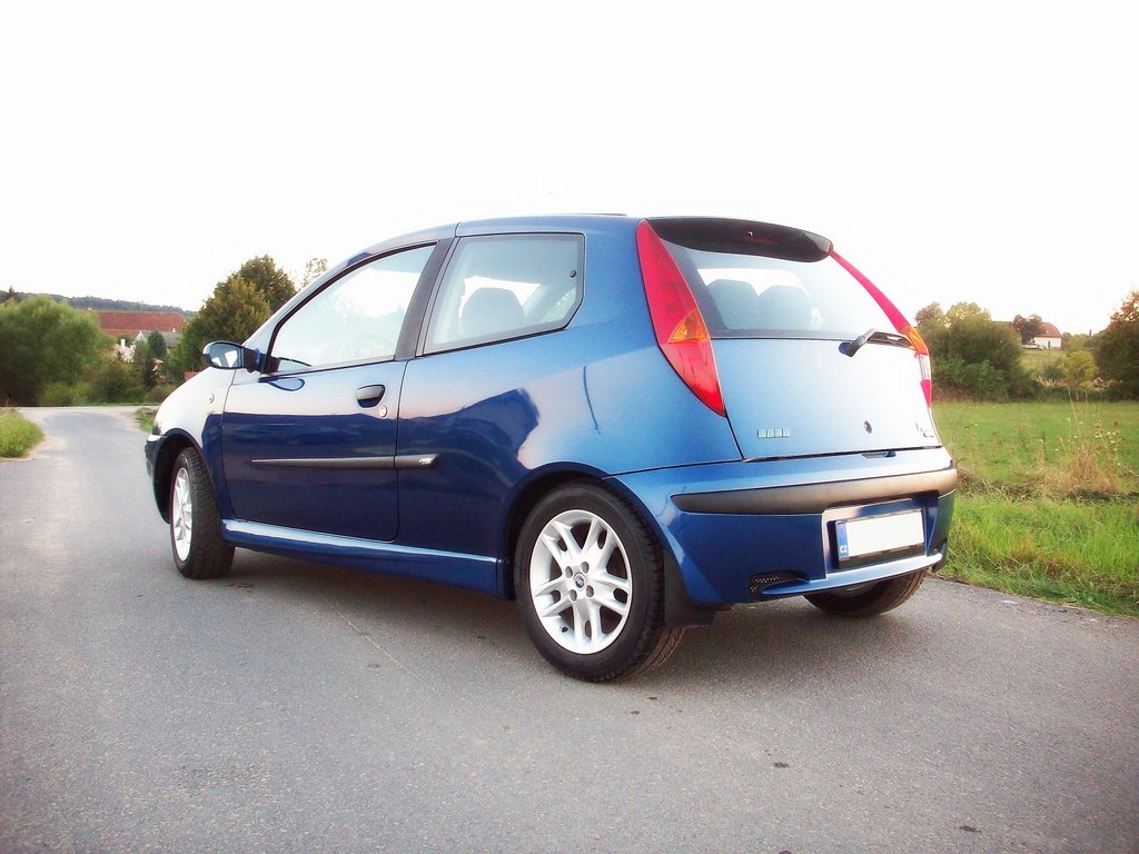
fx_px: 1217
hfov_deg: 50.1
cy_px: 427
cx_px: 570
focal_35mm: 37
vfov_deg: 38.7
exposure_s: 1/23.3
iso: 160
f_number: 2.8
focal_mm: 6.2
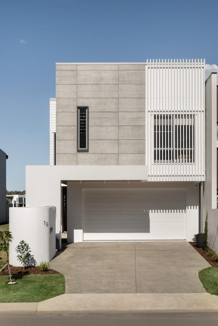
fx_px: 381
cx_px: 109
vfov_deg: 46.4
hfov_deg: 31.9
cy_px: 163
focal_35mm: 42
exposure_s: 1/250
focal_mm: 42
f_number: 11
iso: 100
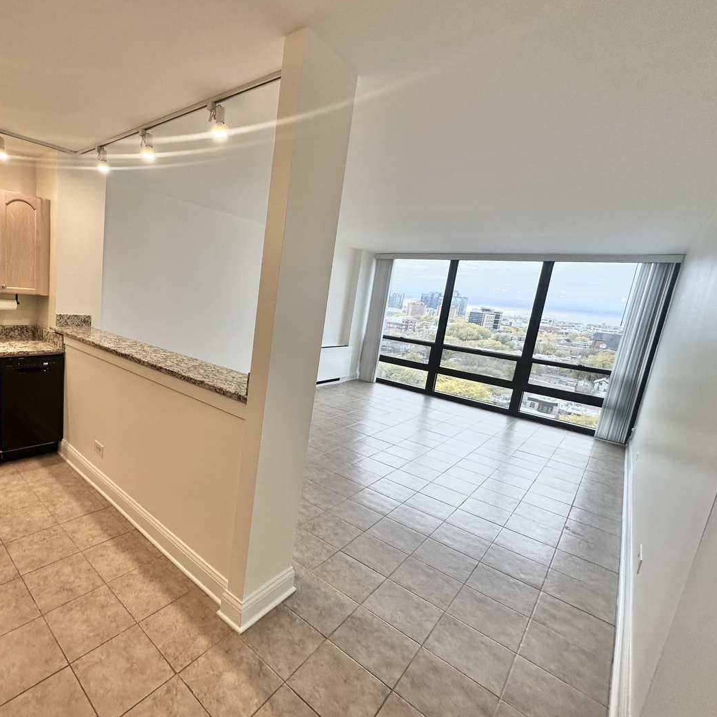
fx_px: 398
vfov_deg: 84.0
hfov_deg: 81.1
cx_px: 237
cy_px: 361
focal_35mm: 17
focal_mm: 2.22
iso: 50
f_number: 2.2
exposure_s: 1/120
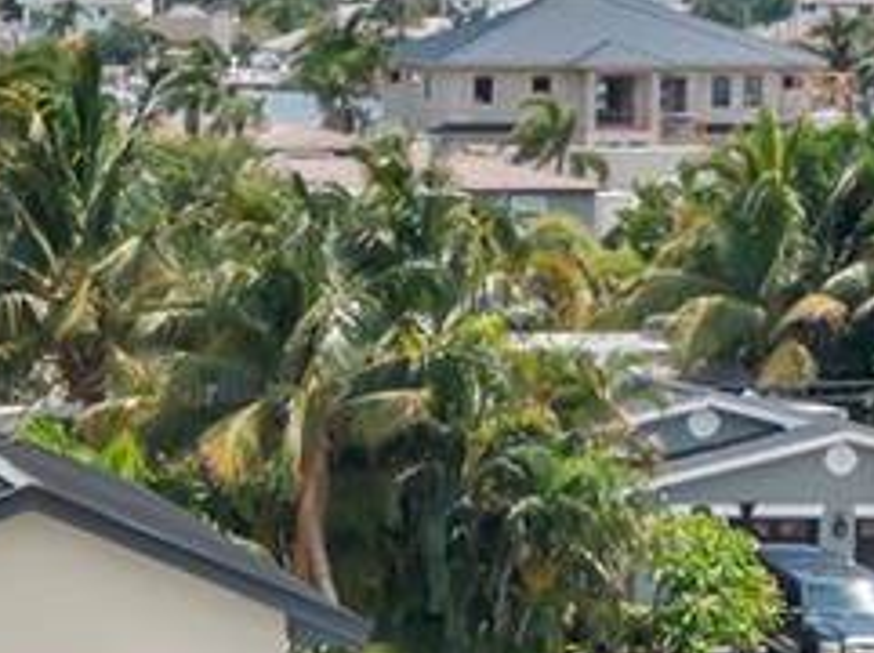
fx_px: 4513
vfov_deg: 7.9
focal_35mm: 179
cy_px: 1286
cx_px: -624
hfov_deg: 10.5
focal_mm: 10.26
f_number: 6.3
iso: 100
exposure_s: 1/800
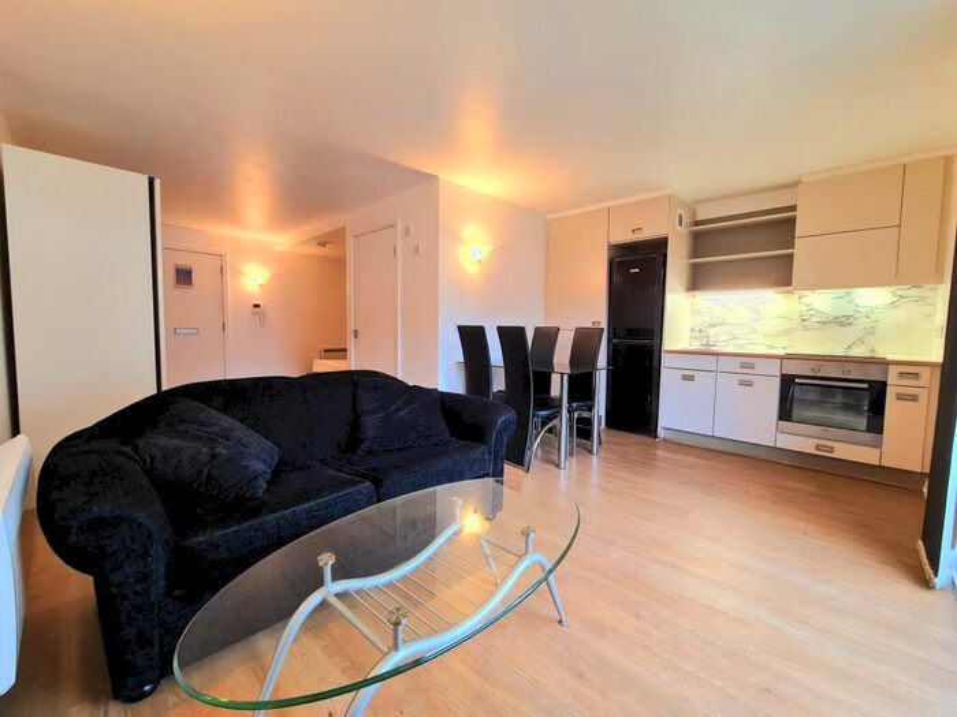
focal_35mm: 13
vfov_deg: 89.9
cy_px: 358
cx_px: 478
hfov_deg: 106.2
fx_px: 359
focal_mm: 2.22
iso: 250
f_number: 2.2
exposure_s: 1/50
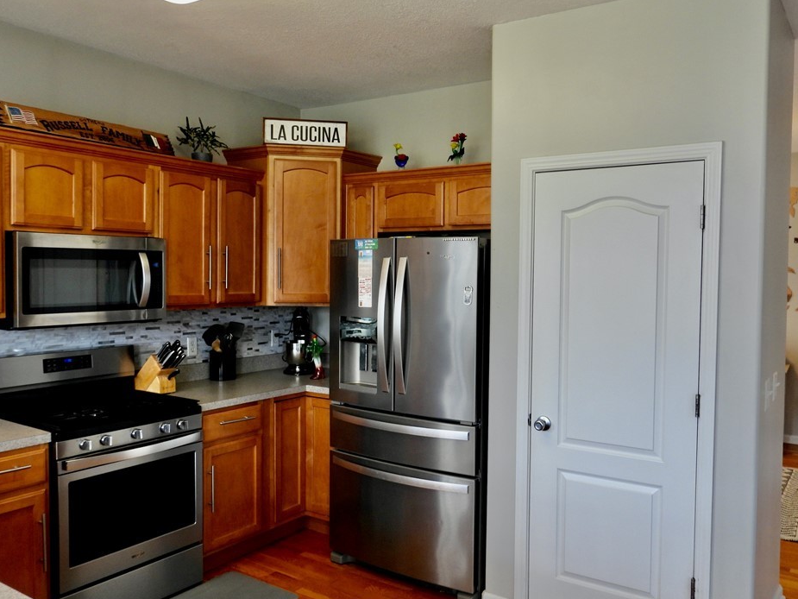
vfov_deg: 45.5
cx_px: 399
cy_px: 302
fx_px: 715
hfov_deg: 58.3
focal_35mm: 31
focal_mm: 5
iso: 100
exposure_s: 1/30
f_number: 2.8
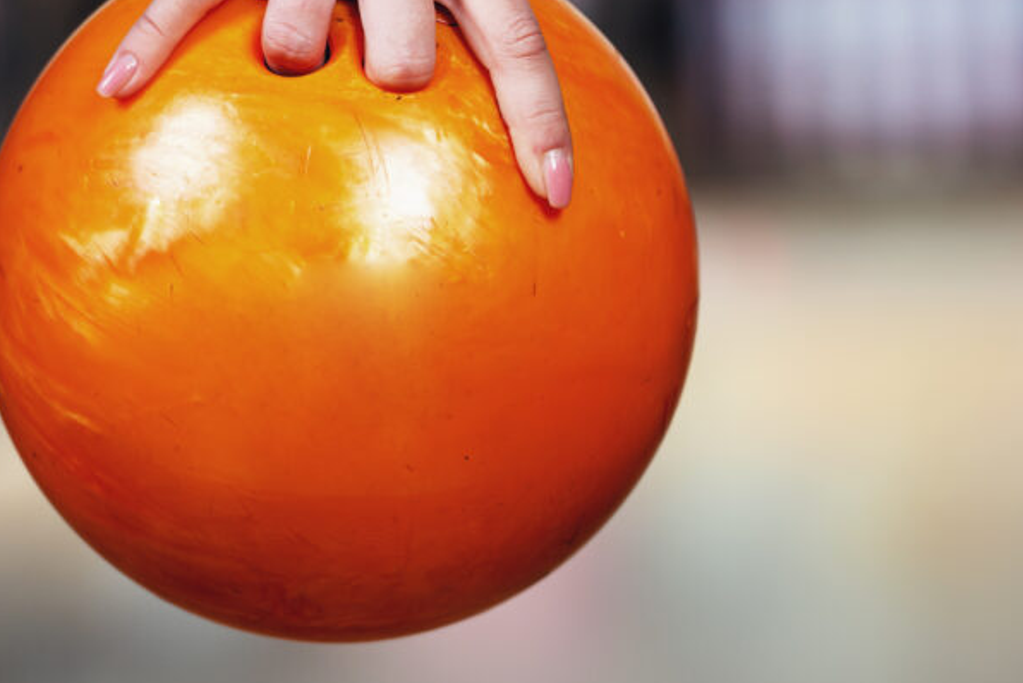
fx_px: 9524
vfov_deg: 4.1
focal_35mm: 335
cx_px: 640
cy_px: 184
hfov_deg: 6.1
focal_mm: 195
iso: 400
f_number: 3.5
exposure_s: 1/125
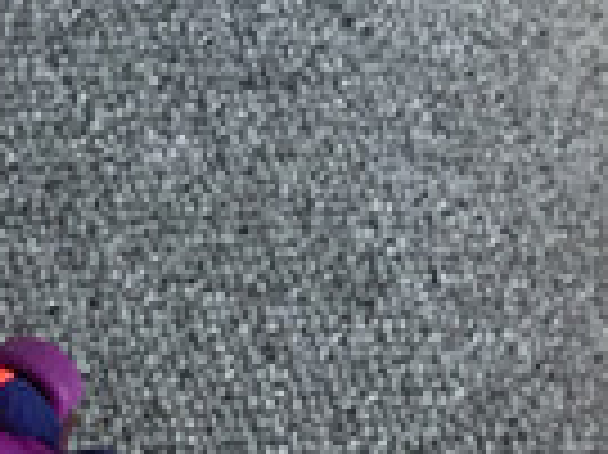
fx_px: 3633
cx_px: -1248
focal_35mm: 207
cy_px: 726
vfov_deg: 7.0
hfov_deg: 8.1
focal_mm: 3.3
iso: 25
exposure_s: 1/209
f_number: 2.4
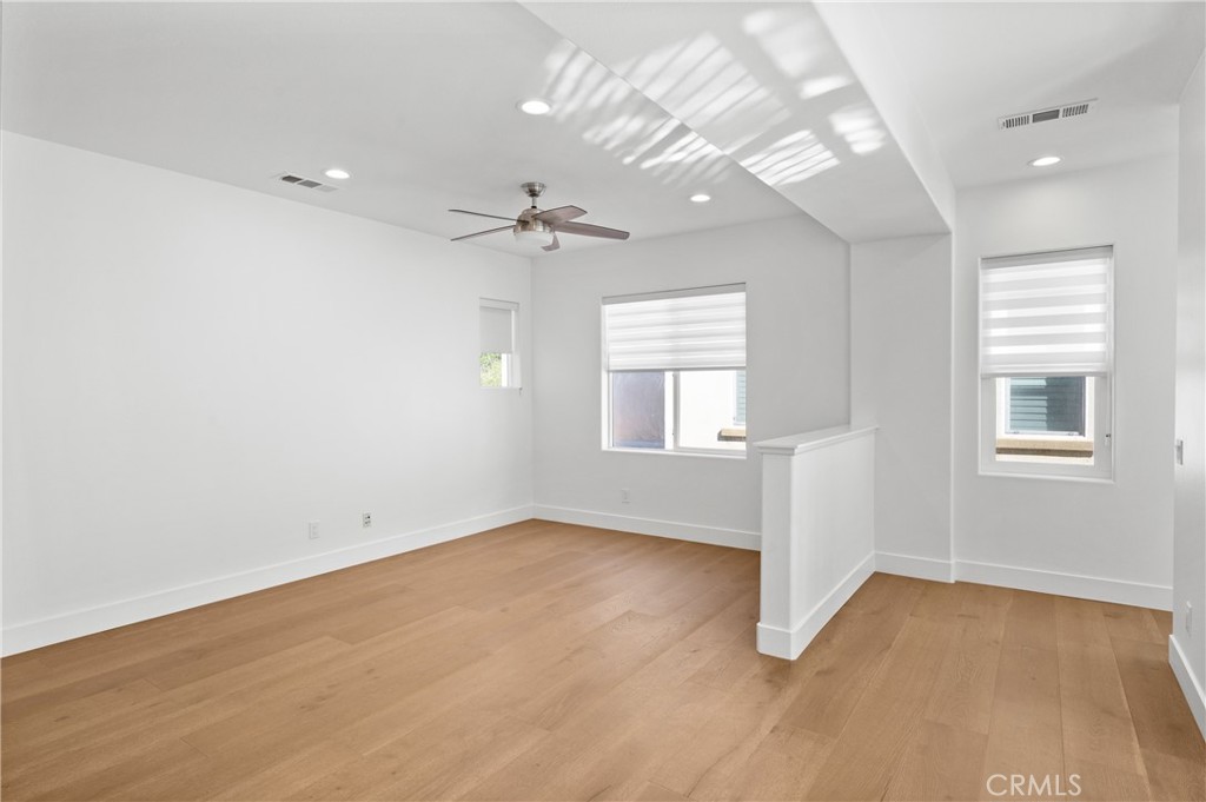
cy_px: 401
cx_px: 603
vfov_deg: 65.9
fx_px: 619
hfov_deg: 88.5
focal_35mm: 18
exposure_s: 1/100
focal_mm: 18.5
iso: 400
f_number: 8
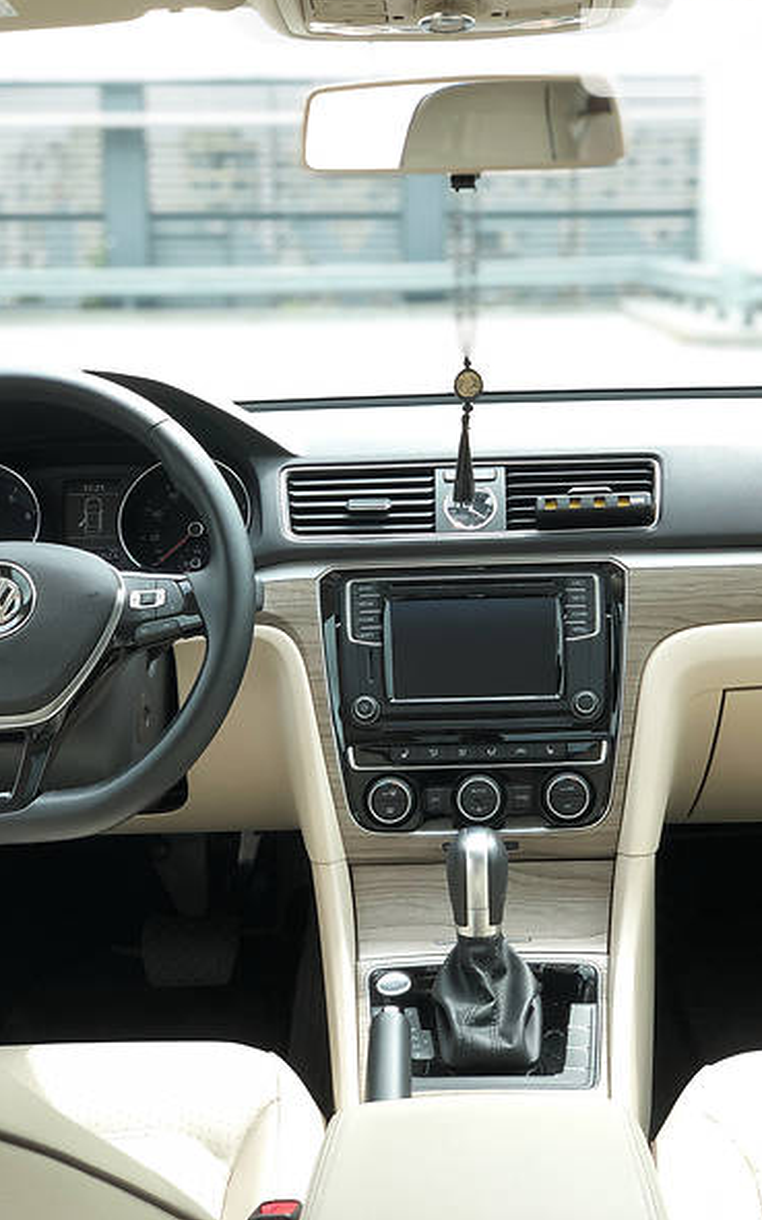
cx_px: 444
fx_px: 1862
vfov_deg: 36.3
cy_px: 603
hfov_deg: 23.1
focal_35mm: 56
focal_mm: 6
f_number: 2.4
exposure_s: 1/102
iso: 16
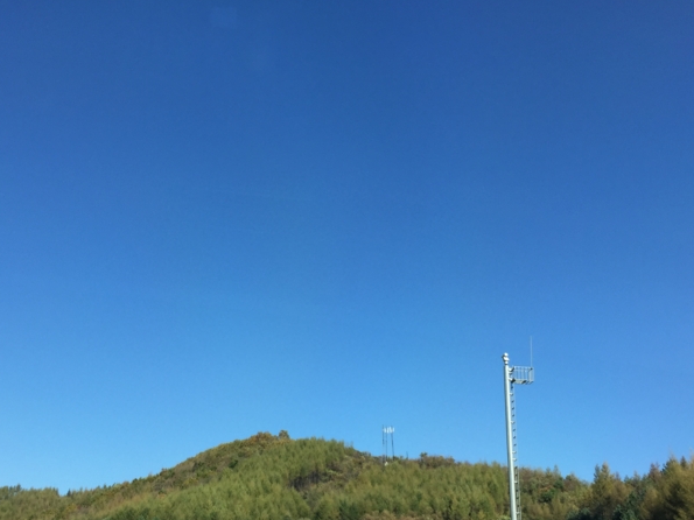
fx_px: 782
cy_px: 337
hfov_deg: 47.8
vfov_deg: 36.5
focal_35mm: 39
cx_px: 307
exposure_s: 1/1130
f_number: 2.2
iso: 32
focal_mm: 4.15
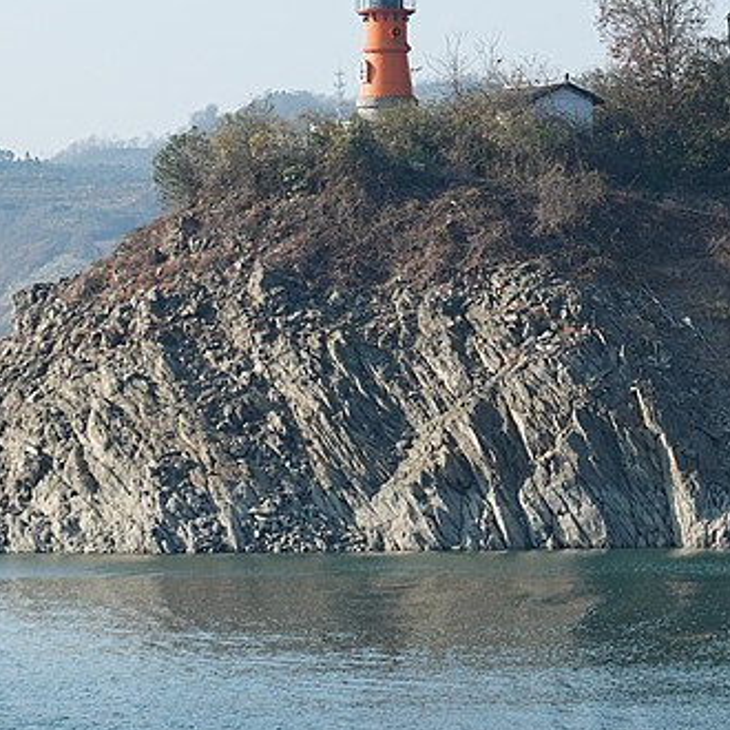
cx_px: 420
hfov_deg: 6.3
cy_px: 160
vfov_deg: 6.3
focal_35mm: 276
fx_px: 6585
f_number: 5.6
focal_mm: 48.77
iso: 125
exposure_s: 1/400
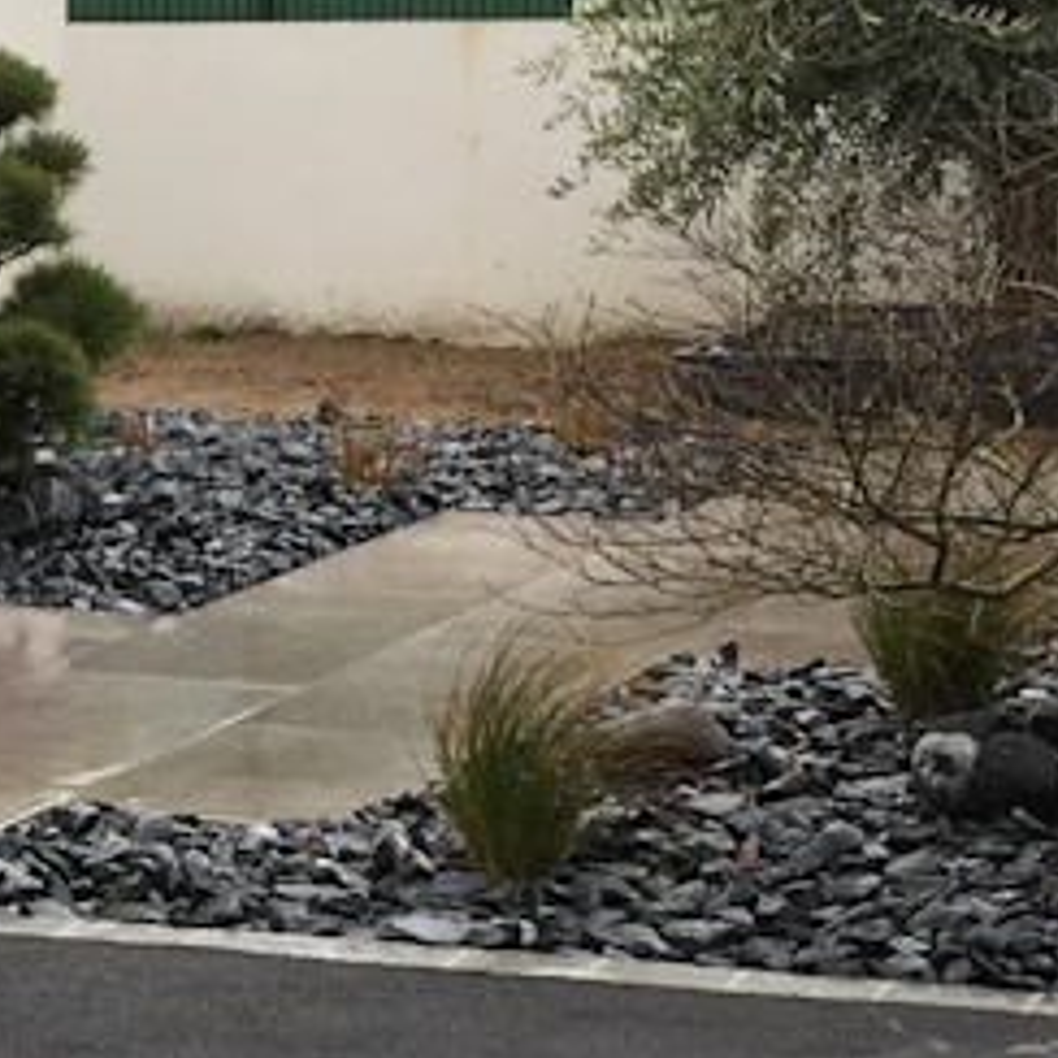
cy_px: 794
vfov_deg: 13.4
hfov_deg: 13.1
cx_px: -156
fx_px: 4495
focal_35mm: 130
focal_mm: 4.15
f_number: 2.2
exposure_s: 1/114
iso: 25
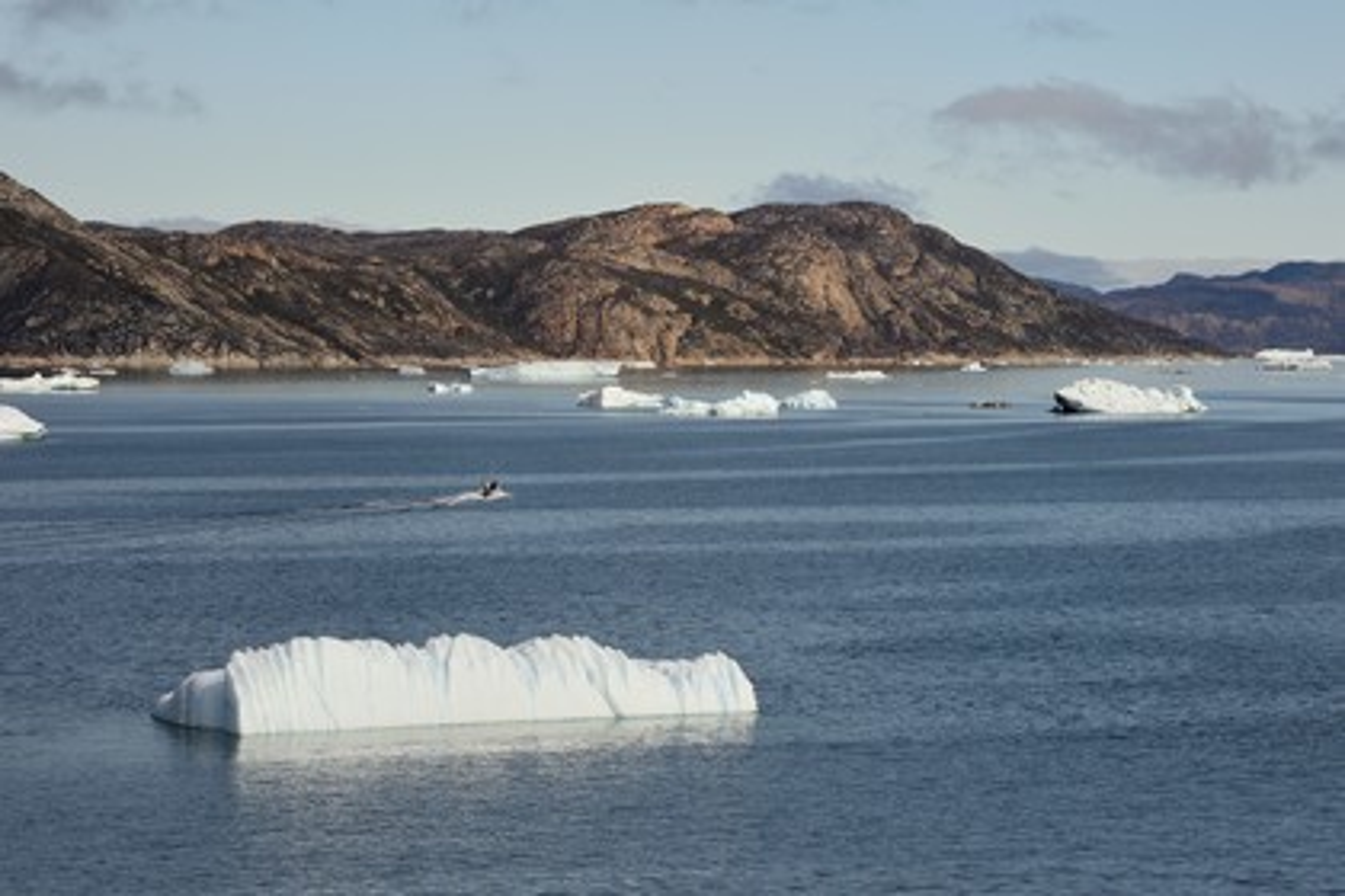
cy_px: 448
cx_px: 672
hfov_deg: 11.1
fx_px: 6911
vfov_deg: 7.4
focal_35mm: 185
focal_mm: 185
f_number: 13
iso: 200
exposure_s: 1/400
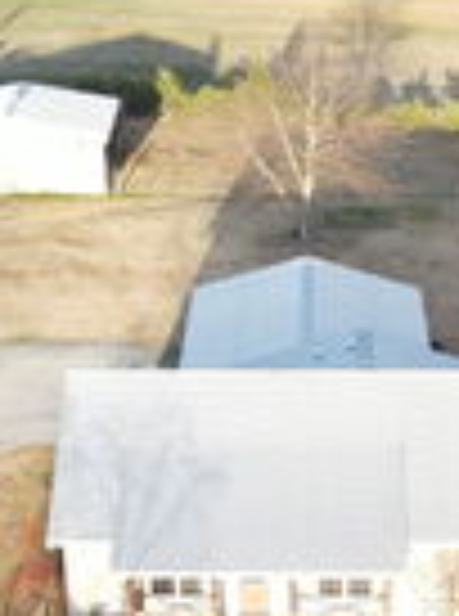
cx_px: 270
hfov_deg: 16.3
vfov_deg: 20.7
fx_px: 1599
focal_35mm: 90
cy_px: 692
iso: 100
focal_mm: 4.5
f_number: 2.8
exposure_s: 1/100
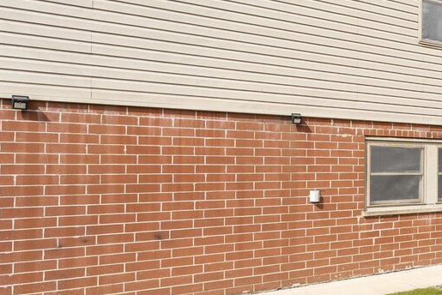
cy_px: 150
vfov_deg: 30.6
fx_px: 541
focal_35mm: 44
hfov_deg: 33.7
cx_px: 560
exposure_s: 1/500
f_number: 9
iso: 200
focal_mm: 14
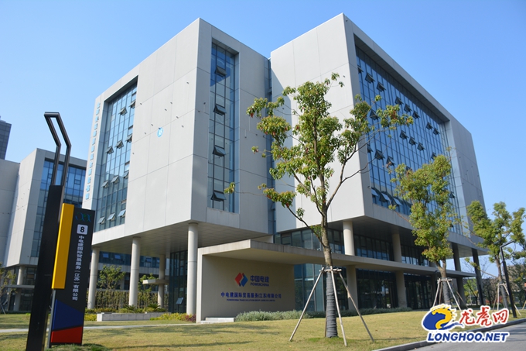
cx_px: 263
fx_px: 394
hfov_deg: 67.4
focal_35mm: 27
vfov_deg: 47.9
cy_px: 176
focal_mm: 18
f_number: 8
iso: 200
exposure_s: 1/500
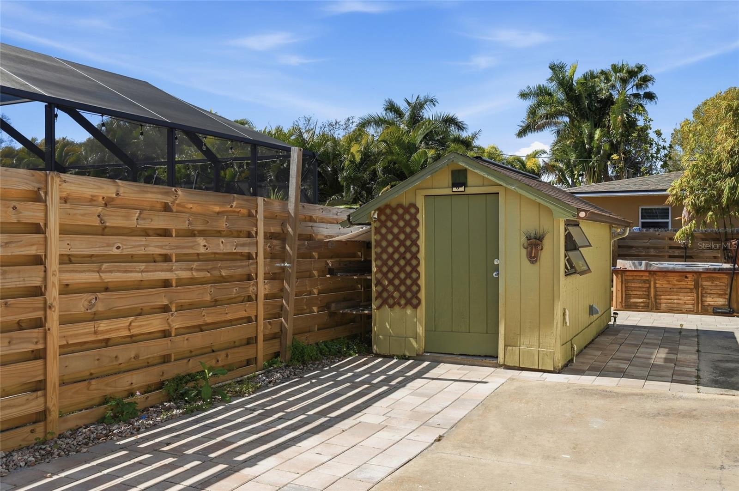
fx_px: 615
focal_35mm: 30
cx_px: 370
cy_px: 246
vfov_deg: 43.5
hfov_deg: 62.0
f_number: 9
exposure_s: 1/8000
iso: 250
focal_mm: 30
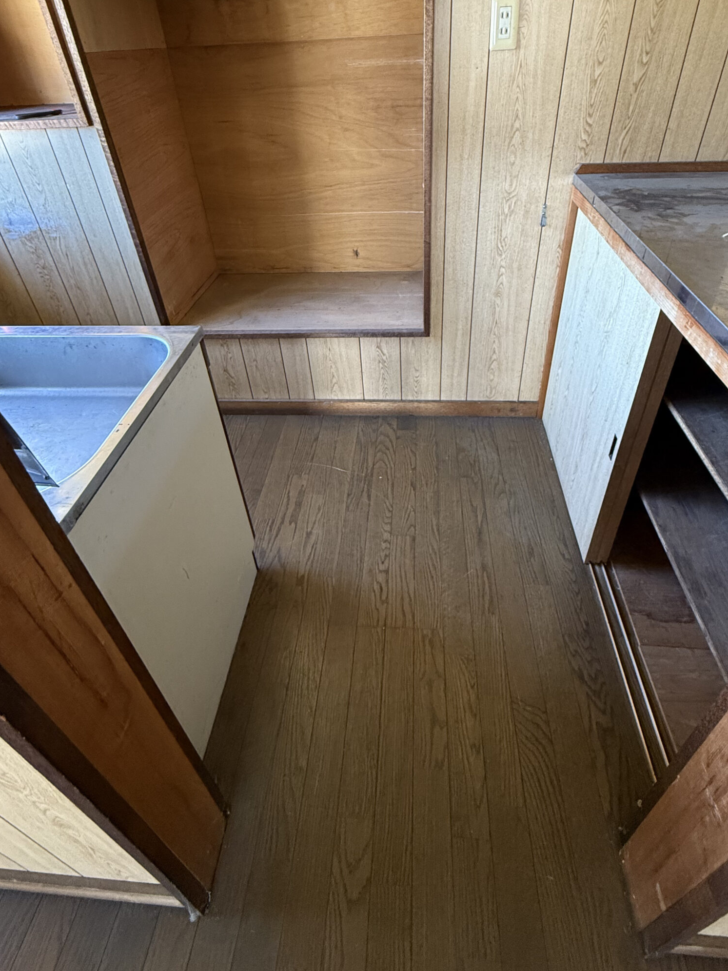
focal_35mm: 18
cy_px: 359
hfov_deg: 71.6
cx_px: 381
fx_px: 505
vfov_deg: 85.9
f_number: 2.2
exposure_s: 1/60
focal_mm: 2.22
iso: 400
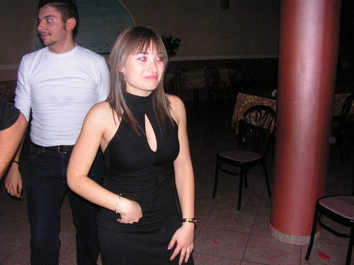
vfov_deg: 39.7
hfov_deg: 51.4
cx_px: 177
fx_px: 368
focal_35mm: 36
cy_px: 132
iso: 200
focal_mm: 6
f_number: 3.2
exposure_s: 1/40
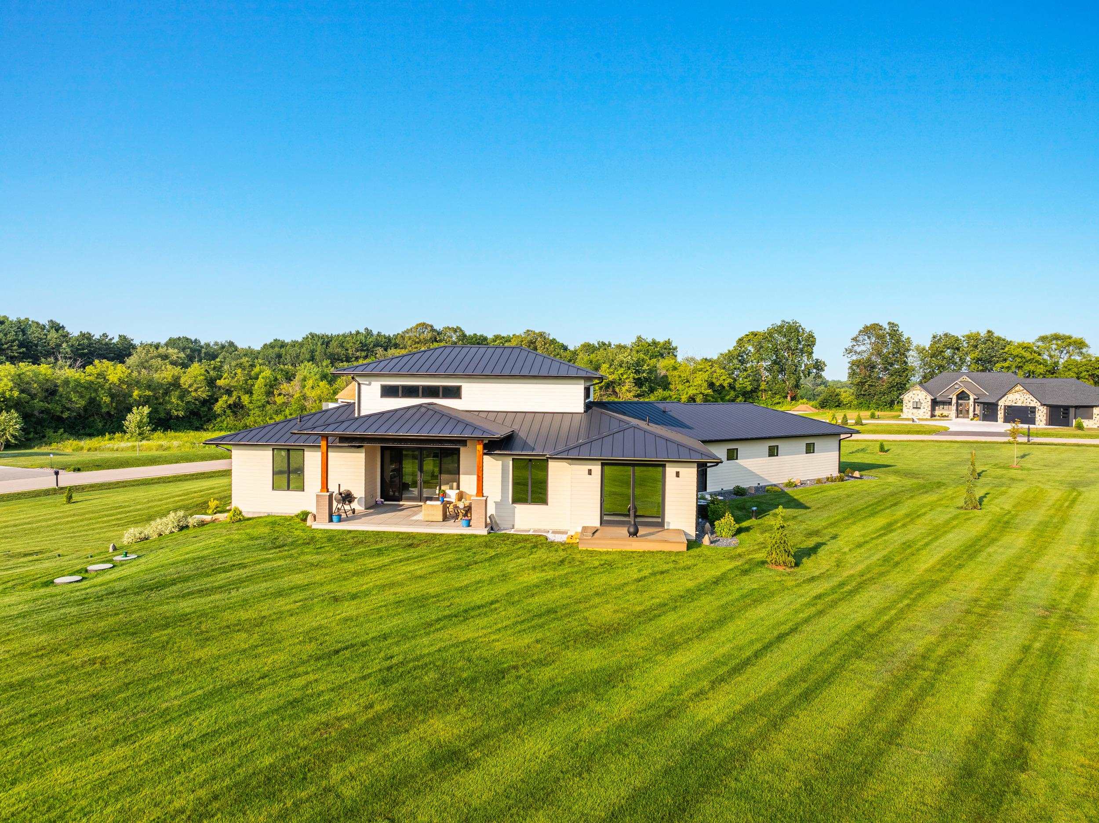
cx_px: 550
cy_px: 412
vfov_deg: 56.8
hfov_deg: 71.6
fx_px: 762
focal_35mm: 24
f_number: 2.8
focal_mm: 12.29
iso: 100
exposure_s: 1/2500
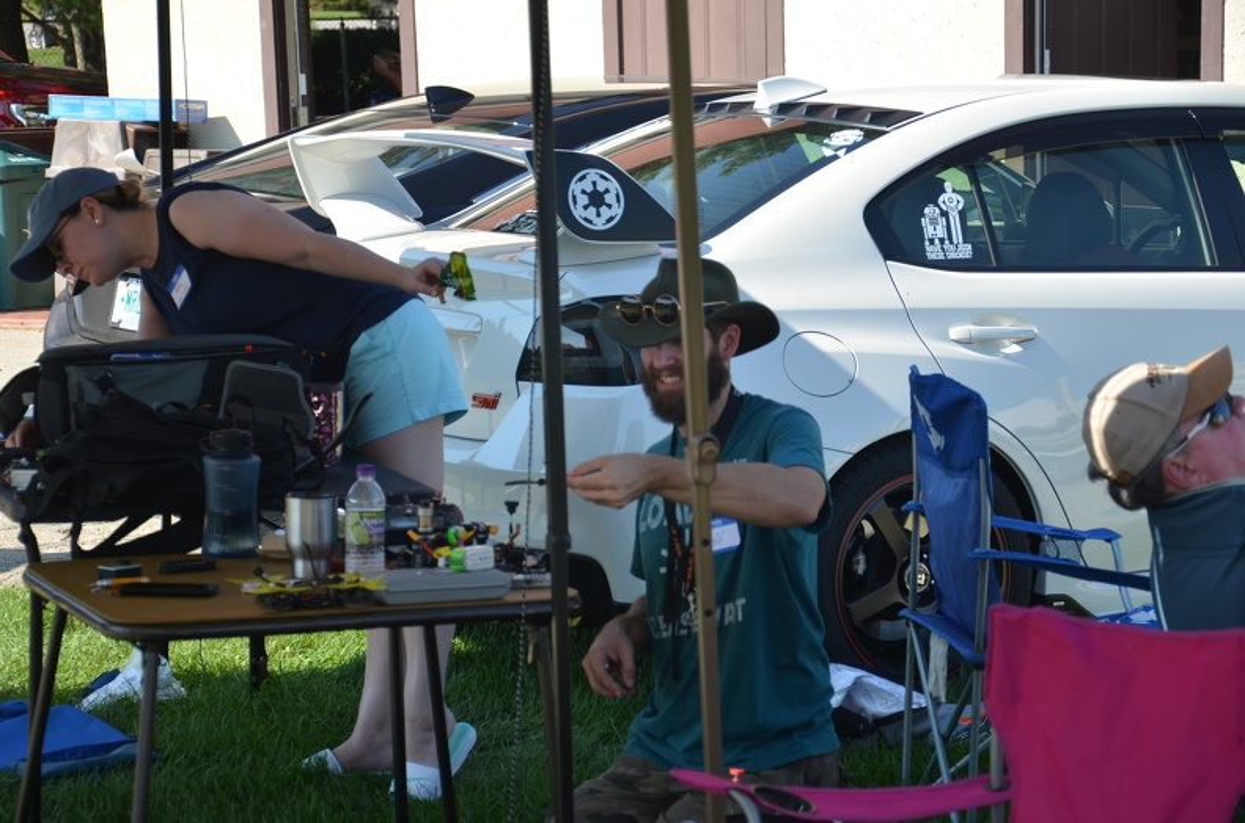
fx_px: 3416
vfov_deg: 13.8
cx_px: 622
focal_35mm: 99
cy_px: 412
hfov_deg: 20.7
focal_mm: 66
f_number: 5.3
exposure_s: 1/400
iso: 200
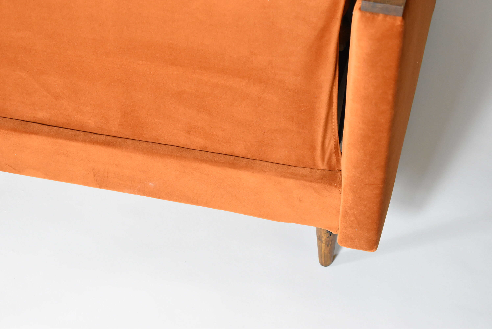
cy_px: 164
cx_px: 246
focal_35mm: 82
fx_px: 1128
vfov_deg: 16.6
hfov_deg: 24.6
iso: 3200
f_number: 5.6
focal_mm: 55
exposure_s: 1/60
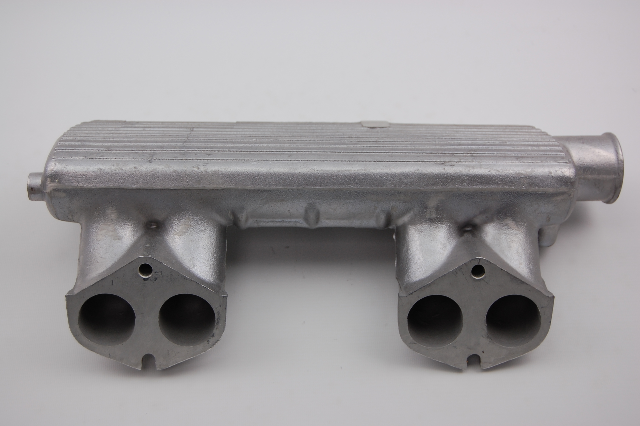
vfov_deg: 23.7
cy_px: 213
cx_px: 320
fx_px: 1012
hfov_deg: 35.1
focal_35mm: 57
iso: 200
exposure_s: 1/125
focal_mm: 38
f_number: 5.6
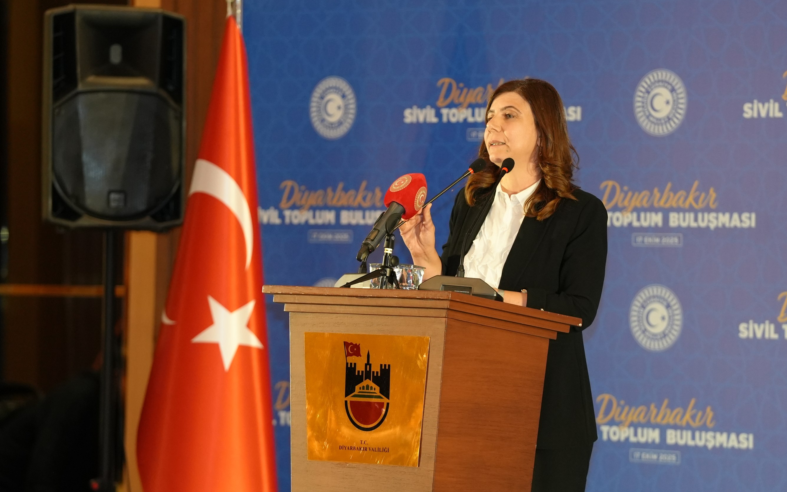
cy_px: 236
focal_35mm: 229
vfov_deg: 5.7
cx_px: 375
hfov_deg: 9.2
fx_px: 4912
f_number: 4
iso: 4000
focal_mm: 200
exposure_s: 1/250
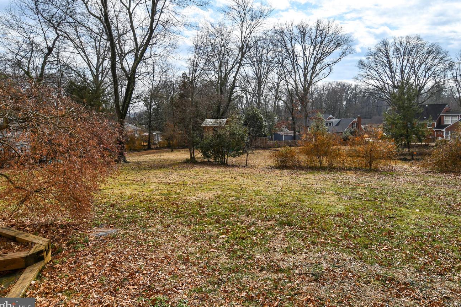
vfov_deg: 61.9
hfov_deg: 84.0
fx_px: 256
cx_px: 235
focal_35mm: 20
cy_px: 145
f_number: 9
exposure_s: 1/400
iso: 100
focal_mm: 12
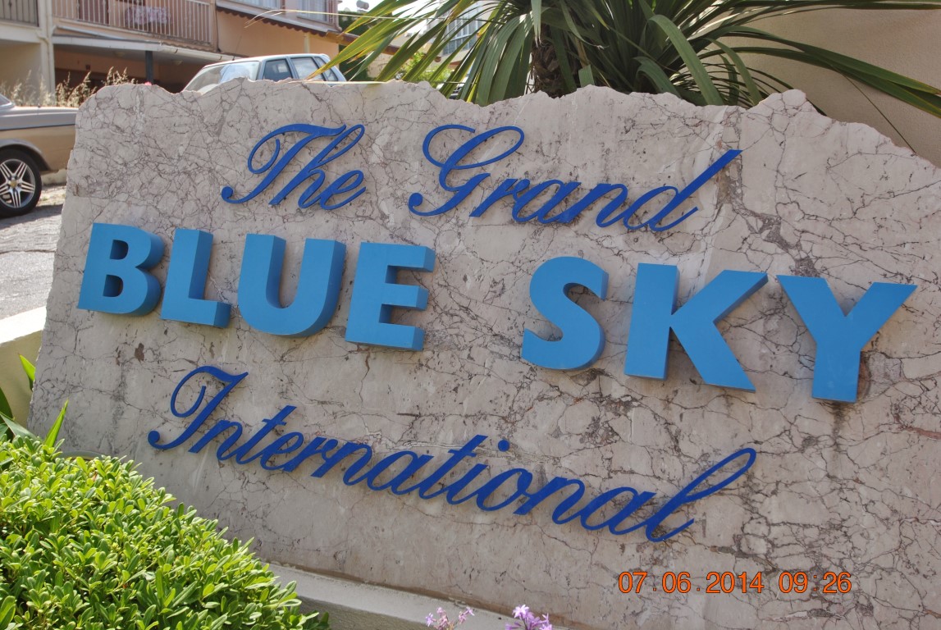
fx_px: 942
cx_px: 470
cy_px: 315
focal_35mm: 36
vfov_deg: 37.0
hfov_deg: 53.1
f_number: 7.1
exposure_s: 1/200
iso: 100
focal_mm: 24
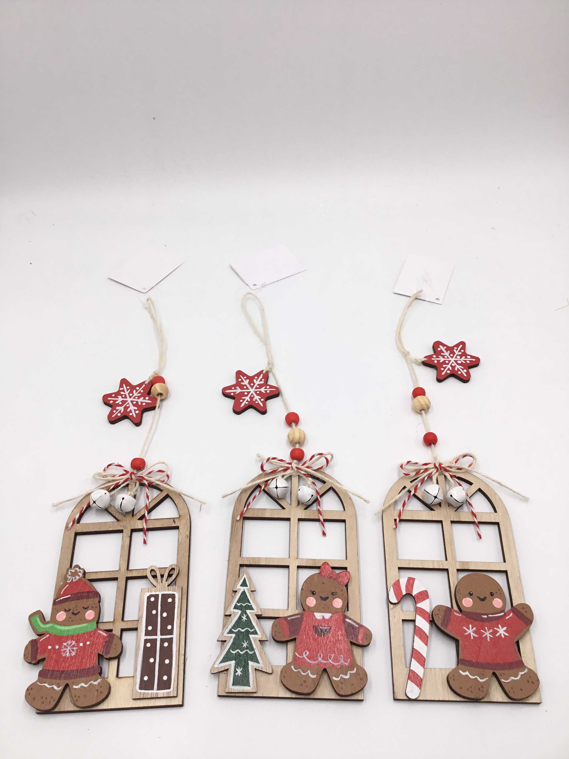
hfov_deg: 45.4
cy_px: 380
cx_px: 284
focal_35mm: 31
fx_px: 679
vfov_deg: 58.4
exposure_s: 1/253
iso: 25
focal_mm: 3.3
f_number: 2.4
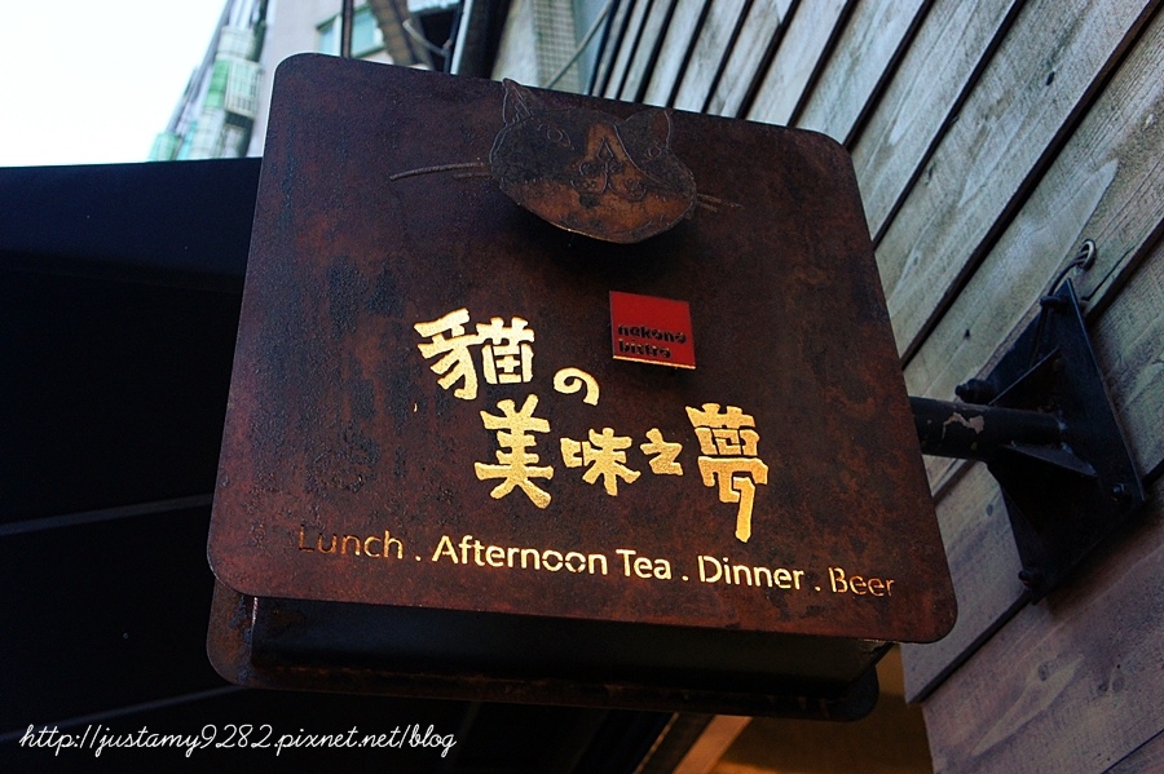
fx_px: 1309
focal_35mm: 40
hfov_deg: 48.0
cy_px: 387
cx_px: 582
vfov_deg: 33.0
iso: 1600
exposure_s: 1/8
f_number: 5.6
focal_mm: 27
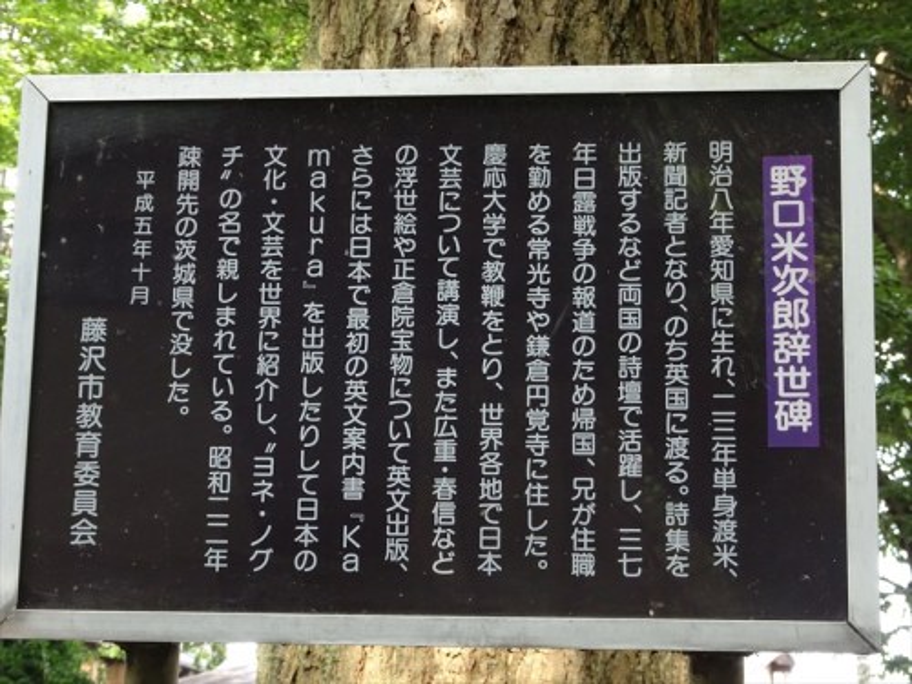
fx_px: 1633
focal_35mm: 62
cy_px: 342
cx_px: 456
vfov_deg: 23.7
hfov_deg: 31.2
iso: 400
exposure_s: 1/80
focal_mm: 10.59
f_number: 4.5
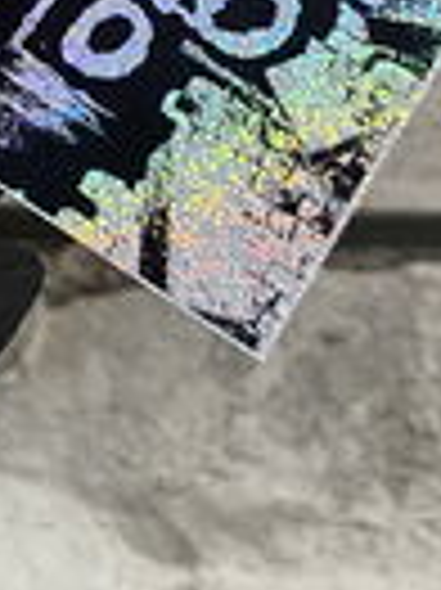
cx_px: -166
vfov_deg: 17.5
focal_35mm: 106
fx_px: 1803
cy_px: -151
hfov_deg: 13.3
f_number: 1.8
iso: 500
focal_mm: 4.25
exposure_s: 1/60
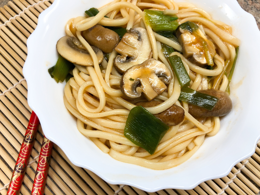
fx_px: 210
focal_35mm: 28
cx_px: 130
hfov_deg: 63.4
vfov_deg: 49.7
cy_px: 98
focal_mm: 4
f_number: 1.8
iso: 32
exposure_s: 1/100
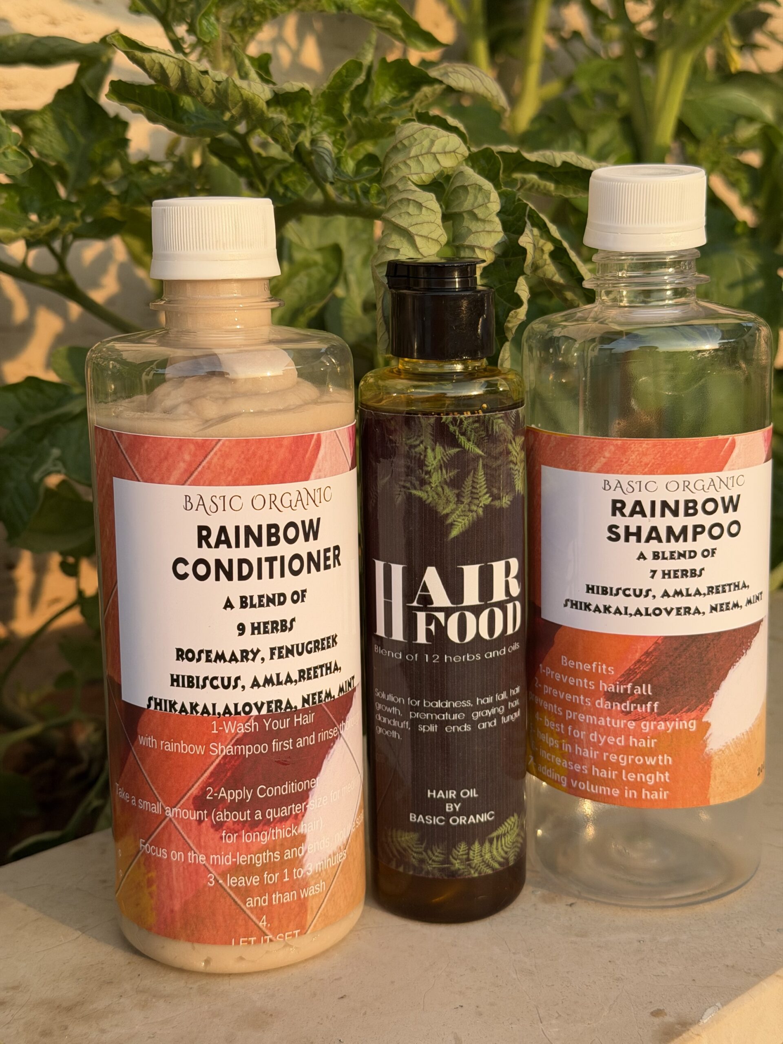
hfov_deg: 30.3
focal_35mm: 48
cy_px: 522
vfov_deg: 39.7
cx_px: 392
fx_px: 1448
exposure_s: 1/1377
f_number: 1.78
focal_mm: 6.76
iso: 64
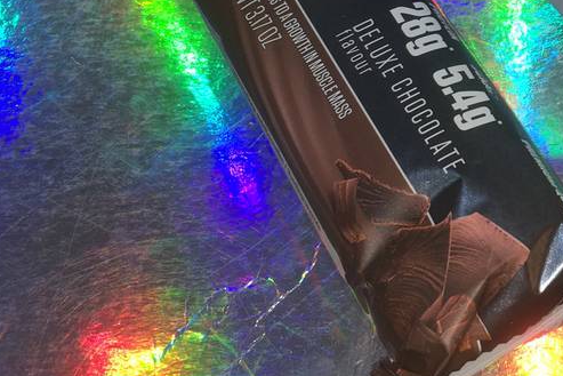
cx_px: 646
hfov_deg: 25.1
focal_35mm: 74
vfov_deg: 17.8
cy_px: -27
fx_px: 1158
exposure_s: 1/121
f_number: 2.2
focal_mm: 4.15
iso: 25
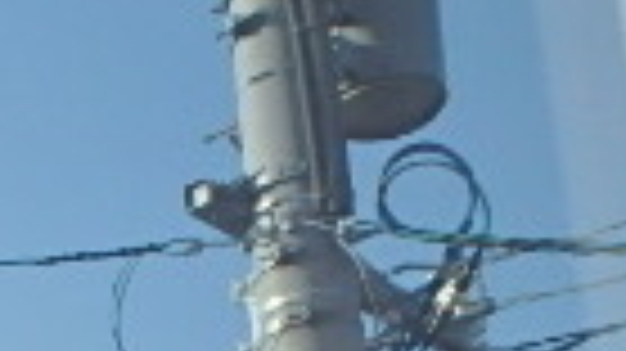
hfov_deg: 17.6
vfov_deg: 10.5
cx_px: -396
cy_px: 716
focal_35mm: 105
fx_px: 1742
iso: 125
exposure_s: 1/500
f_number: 6
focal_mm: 3.7
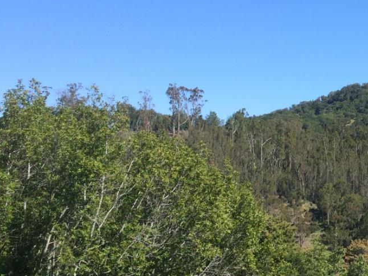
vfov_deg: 21.9
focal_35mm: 67
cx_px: 422
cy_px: 123
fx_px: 712
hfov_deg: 26.3
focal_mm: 4.15
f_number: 2.2
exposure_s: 1/1414
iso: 32
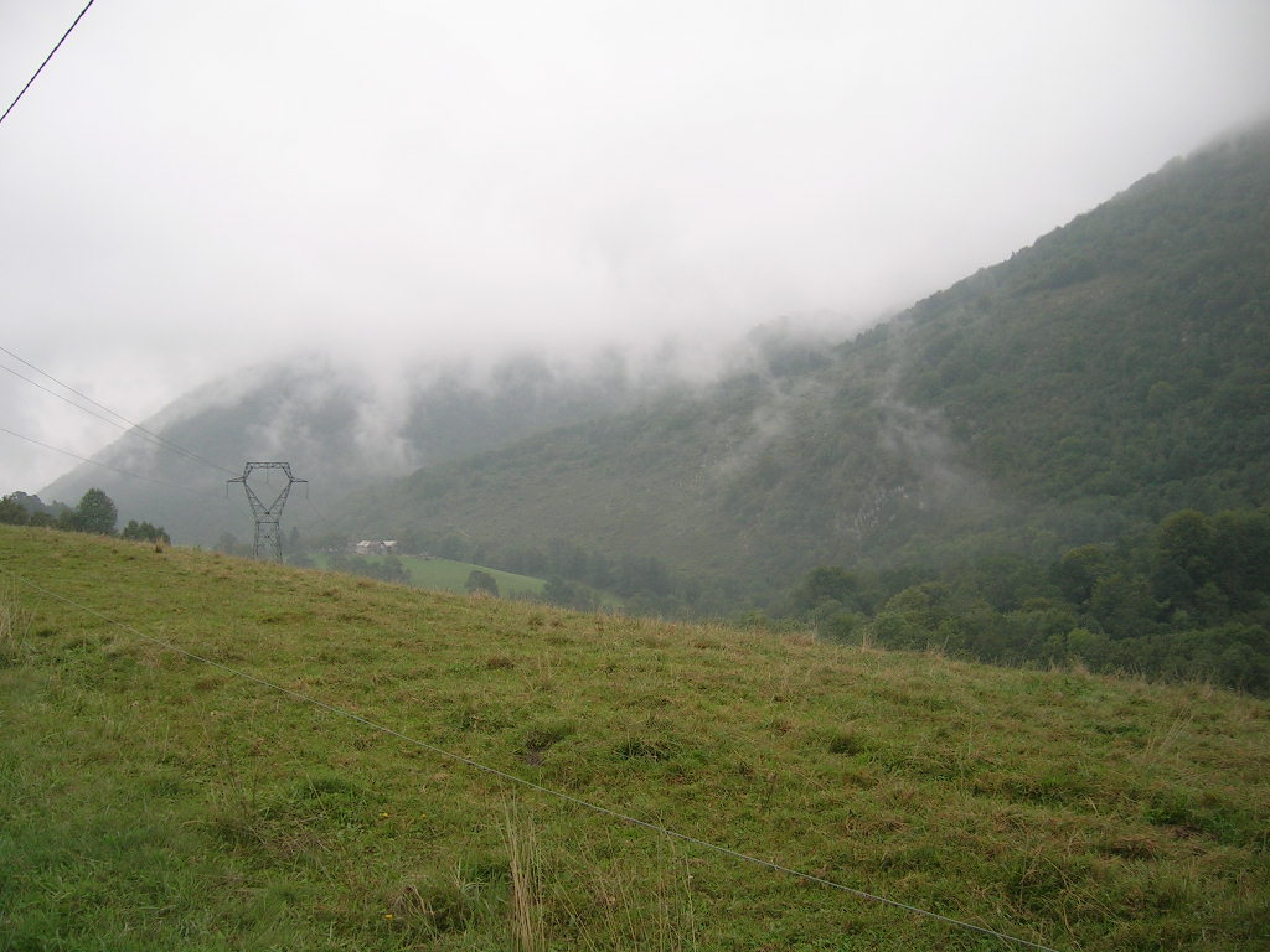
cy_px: 476
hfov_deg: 52.6
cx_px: 635
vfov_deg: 40.7
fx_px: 1284
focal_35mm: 35
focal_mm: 5.4
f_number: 2.8
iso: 50
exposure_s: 1/159
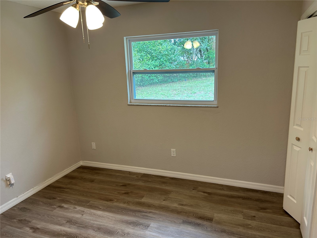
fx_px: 238
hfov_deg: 67.3
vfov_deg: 53.1
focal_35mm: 26
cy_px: 119
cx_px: 158
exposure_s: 1/60
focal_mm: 5.7
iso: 80
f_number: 1.5
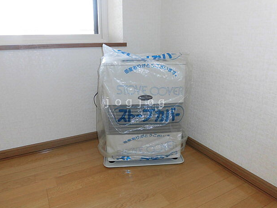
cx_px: 136
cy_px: 102
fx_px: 200
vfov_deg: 54.9
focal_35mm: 25
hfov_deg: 69.4
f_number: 3.1
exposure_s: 1/60
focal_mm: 4.3
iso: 100
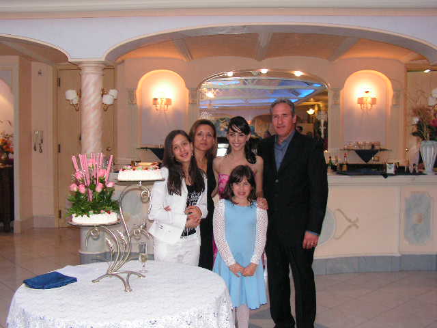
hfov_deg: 49.0
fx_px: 480
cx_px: 218
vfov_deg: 37.7
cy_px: 164
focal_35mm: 38
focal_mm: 6.4
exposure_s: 1/40
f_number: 3.2
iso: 200
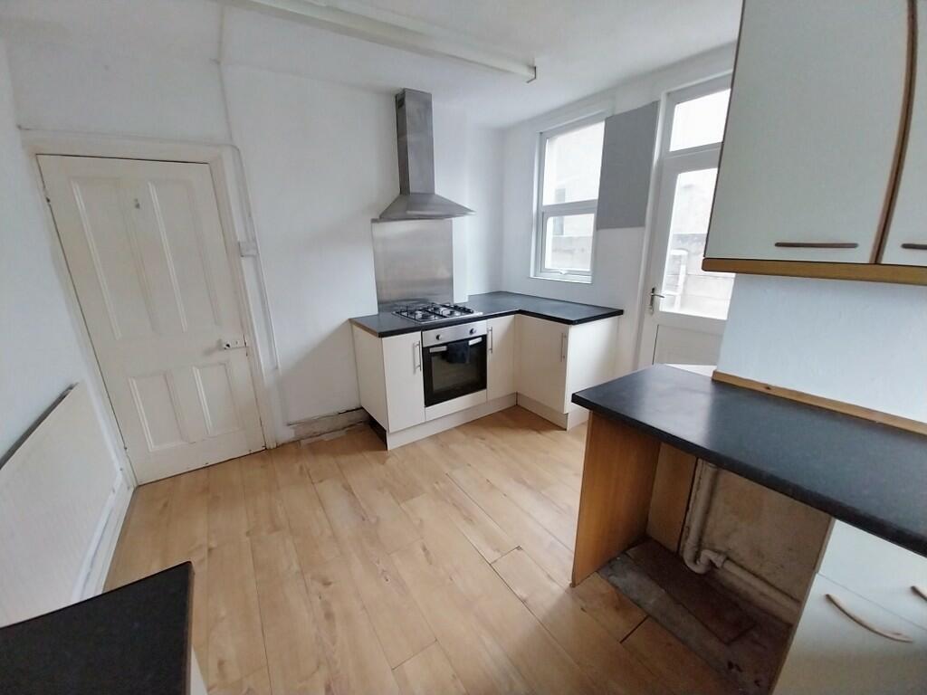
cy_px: 348
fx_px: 348
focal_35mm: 13
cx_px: 464
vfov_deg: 89.9
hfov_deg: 106.2
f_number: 2.2
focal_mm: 1.13
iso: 200
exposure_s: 1/50.1
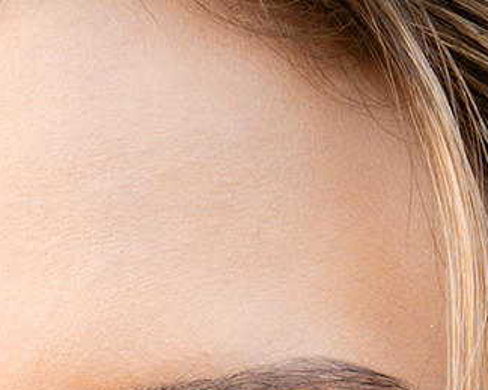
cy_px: 1048
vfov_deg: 3.4
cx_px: 180
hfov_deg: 4.3
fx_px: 6425
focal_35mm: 445
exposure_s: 1/100
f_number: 2.8
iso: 100
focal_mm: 75
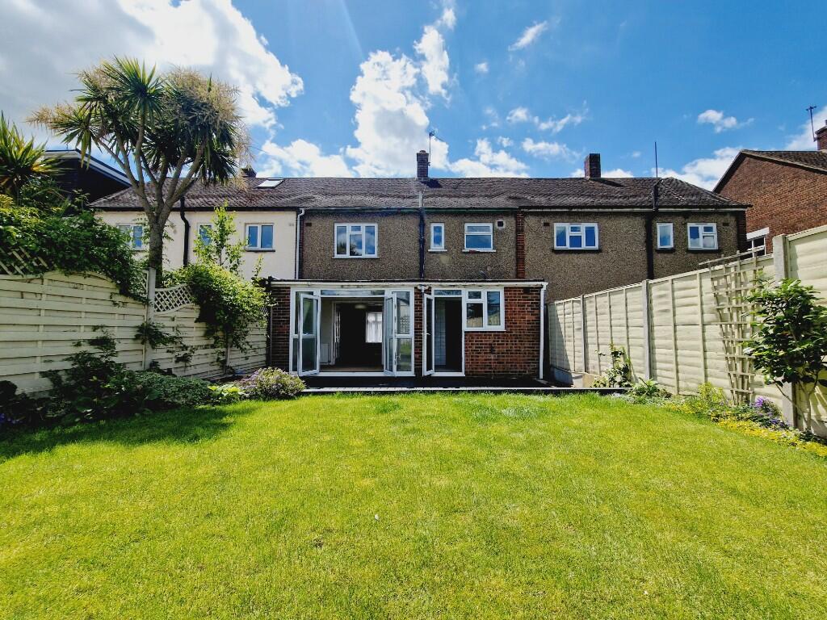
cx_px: 414
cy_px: 310
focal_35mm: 13
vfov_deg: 89.9
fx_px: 311
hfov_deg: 106.2
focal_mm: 2.2
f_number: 2.2
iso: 50
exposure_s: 1/2696
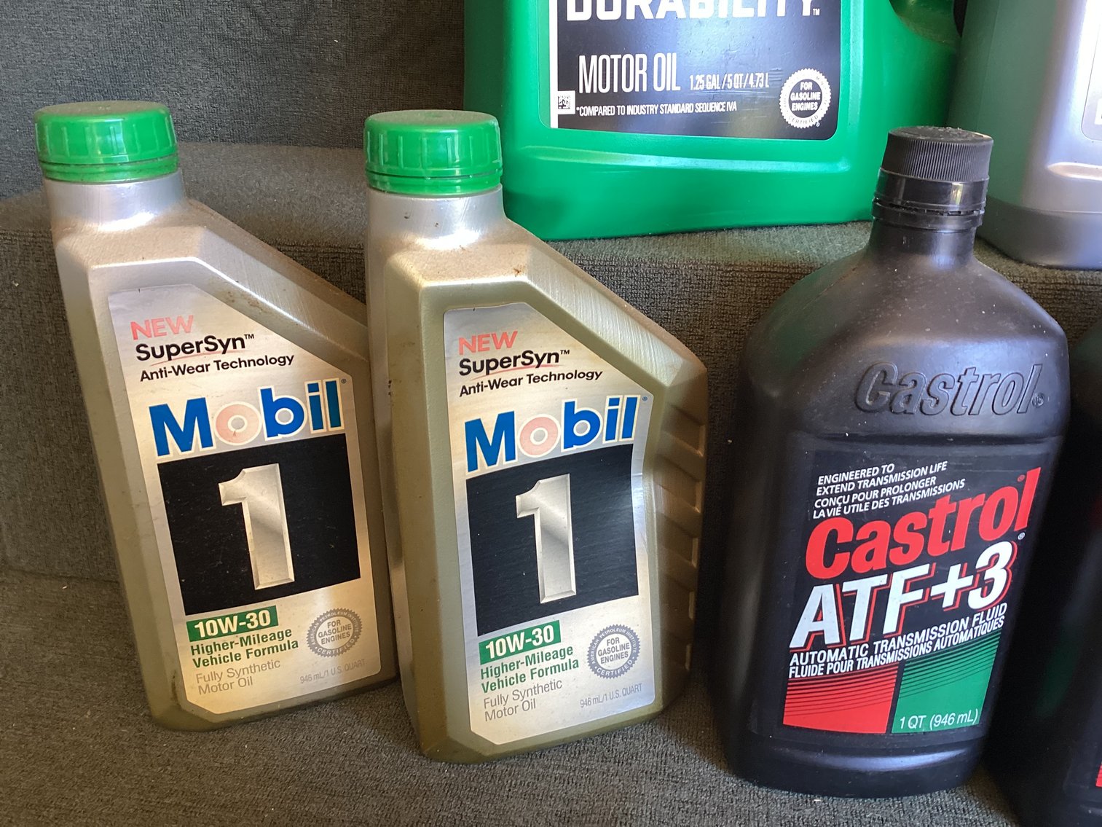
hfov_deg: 58.3
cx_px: 551
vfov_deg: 45.4
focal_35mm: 31
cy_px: 414
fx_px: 987
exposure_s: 1/50
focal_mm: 3.3
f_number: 2.4
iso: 125
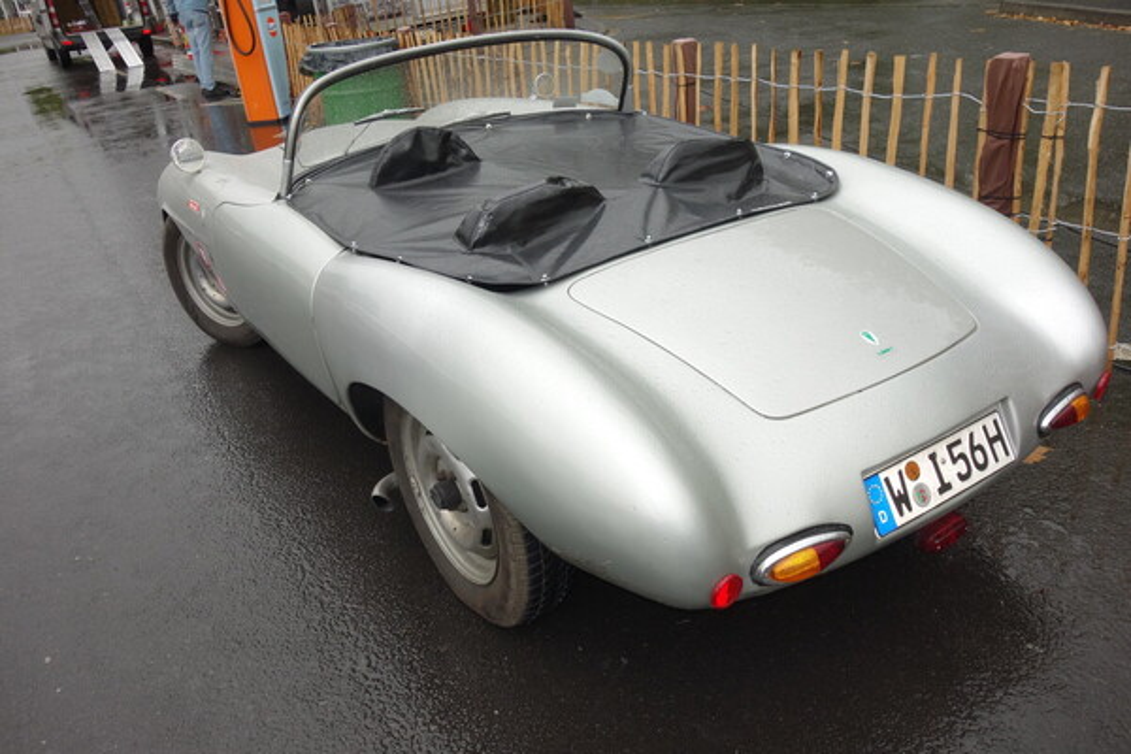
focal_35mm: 28
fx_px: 880
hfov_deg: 65.5
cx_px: 566
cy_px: 377
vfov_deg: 46.4
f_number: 5.6
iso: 125
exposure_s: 1/100
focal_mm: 10.4
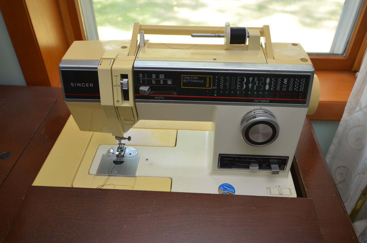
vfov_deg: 43.4
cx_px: 184
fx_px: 305
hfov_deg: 62.0
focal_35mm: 30
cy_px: 122
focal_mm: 20
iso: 400
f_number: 4.5
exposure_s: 1/60
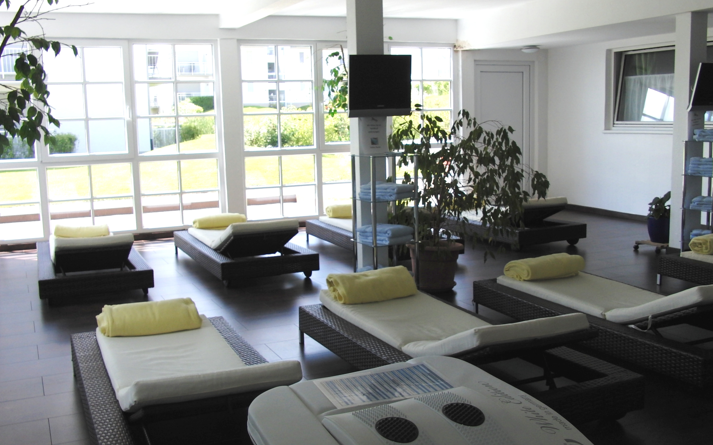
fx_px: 758
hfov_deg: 50.4
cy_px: 228
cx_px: 353
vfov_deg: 32.8
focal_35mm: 39
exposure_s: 1/200
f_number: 3
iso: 100
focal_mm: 7.3
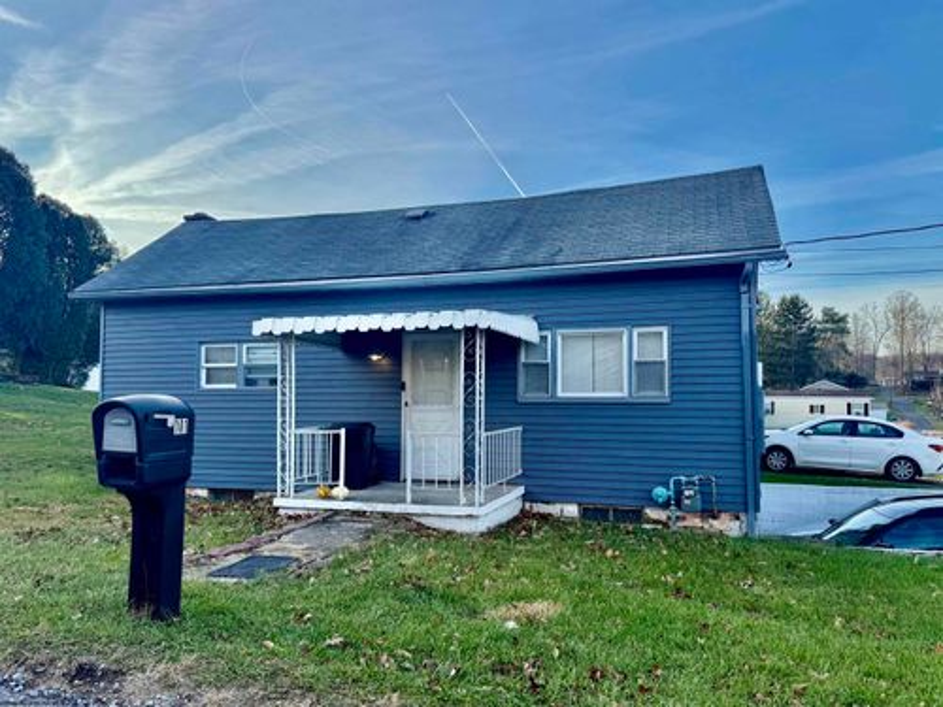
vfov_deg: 56.8
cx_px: 472
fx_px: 654
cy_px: 354
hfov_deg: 71.6
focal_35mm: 24
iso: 80
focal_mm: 6.76
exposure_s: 1/2232
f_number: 1.78
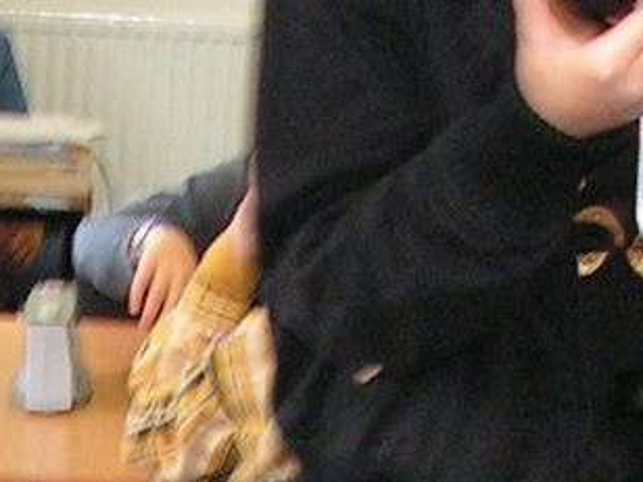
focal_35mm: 187
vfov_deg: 7.8
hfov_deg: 10.5
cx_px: 46
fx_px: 3474
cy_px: 785
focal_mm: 6
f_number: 3.2
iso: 200
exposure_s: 1/40
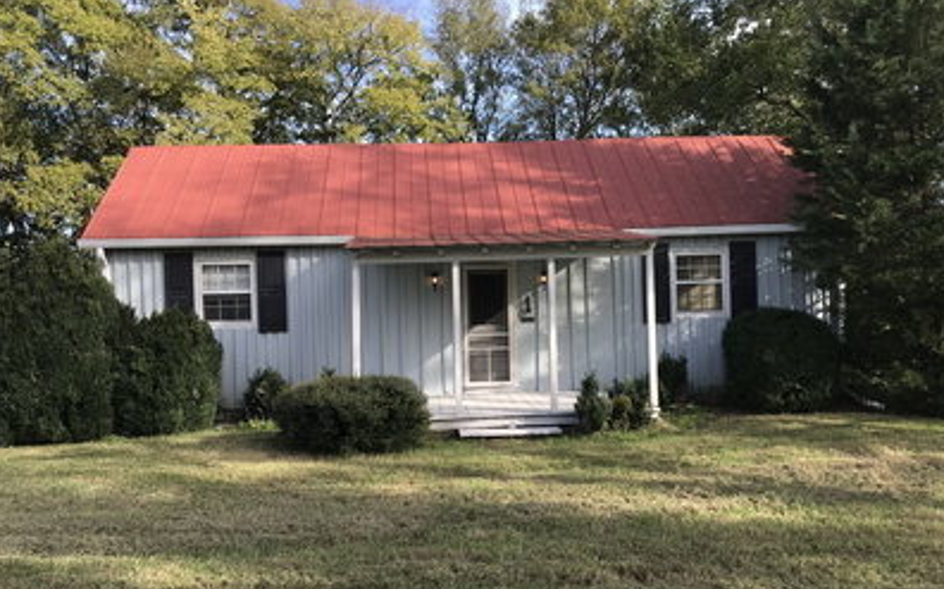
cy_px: 310
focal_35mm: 30
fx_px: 771
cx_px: 470
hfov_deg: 62.9
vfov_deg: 41.8
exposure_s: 1/535
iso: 20
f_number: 1.8
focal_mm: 3.99
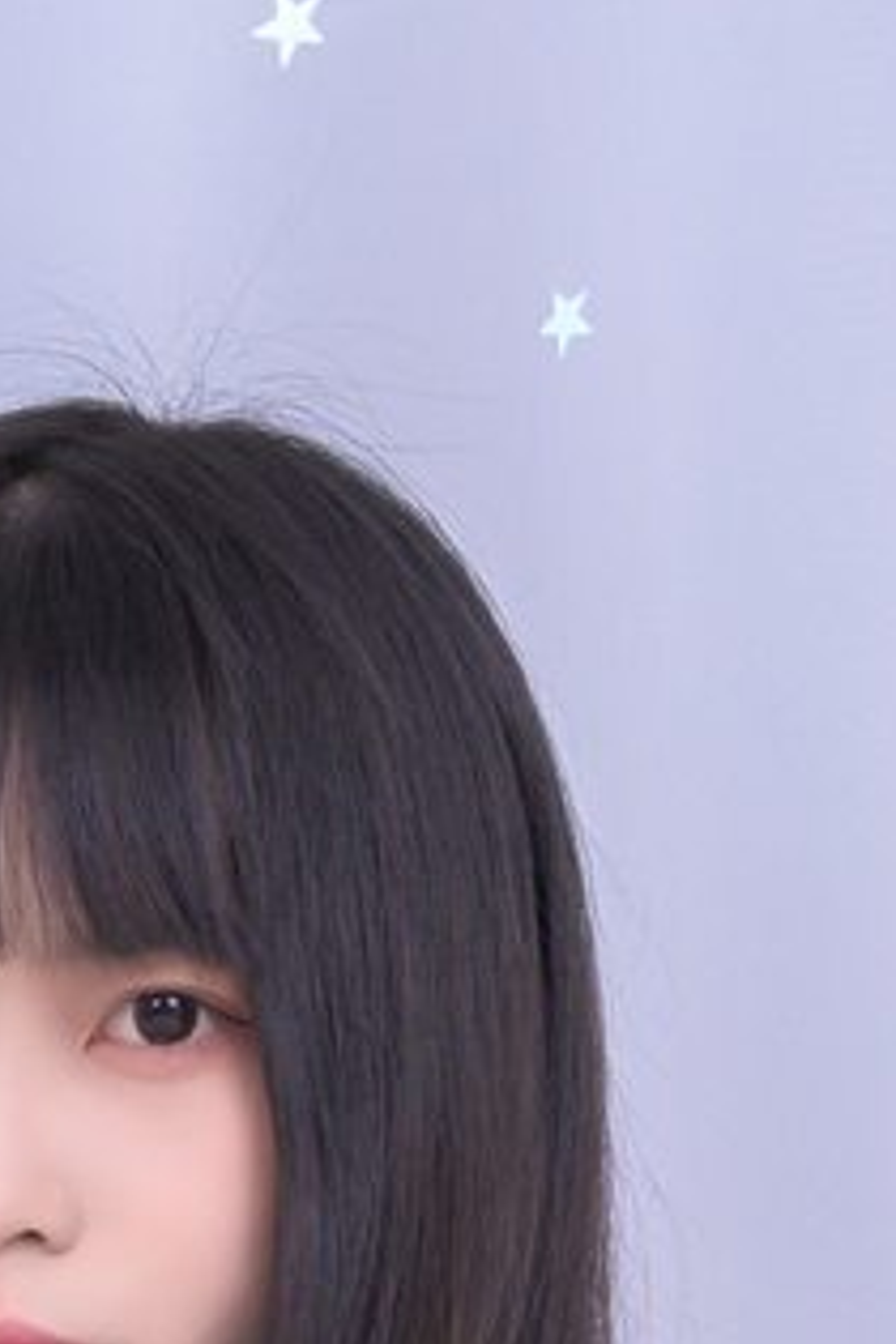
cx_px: -243
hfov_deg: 5.8
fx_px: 8773
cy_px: 3533
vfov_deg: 7.9
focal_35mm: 235
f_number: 8
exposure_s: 1/160
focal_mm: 38
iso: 500
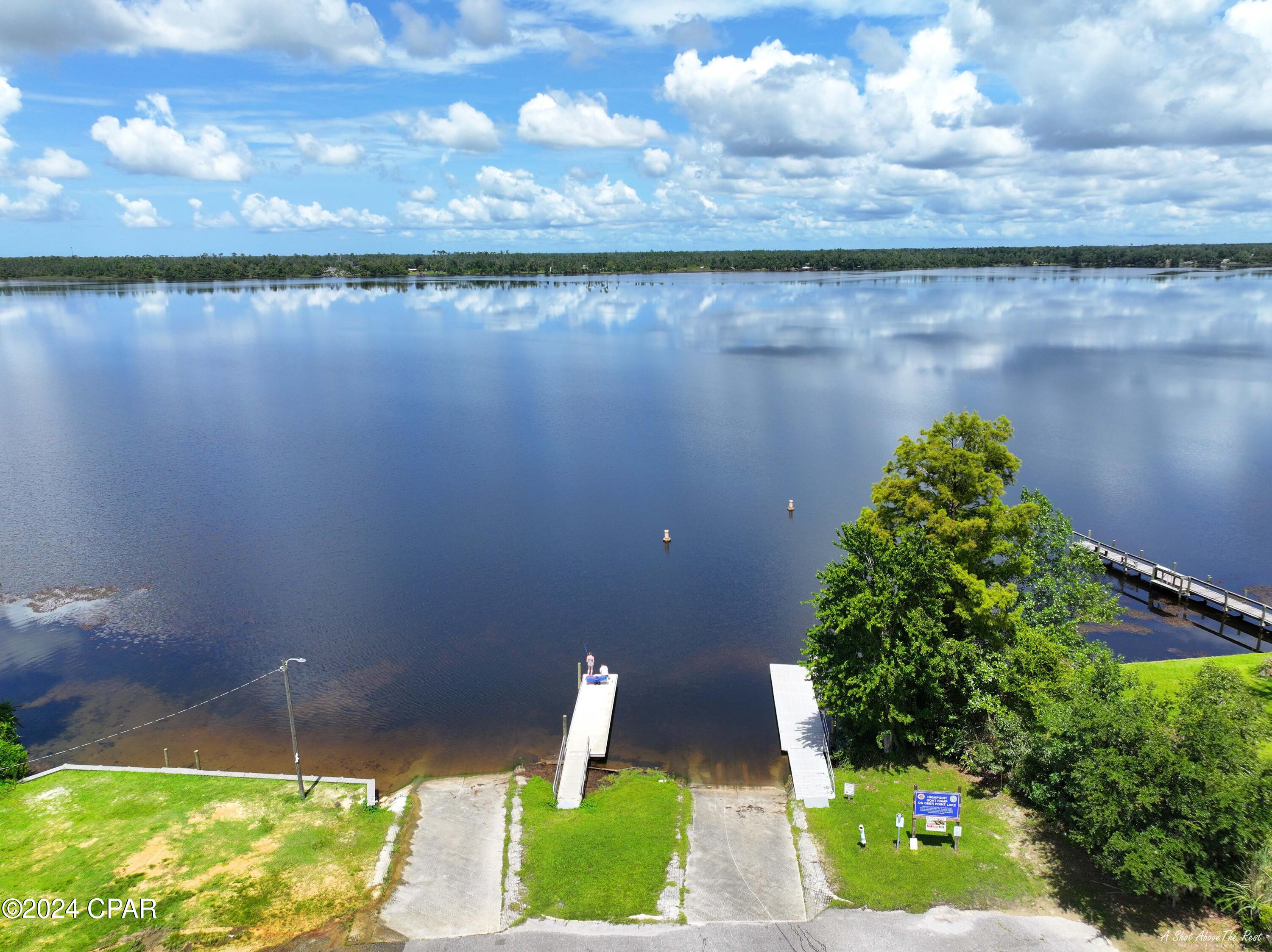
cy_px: 476
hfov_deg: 71.6
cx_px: 636
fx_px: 881
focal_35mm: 24
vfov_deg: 56.8
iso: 120
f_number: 2.8
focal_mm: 12.29
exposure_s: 1/1600
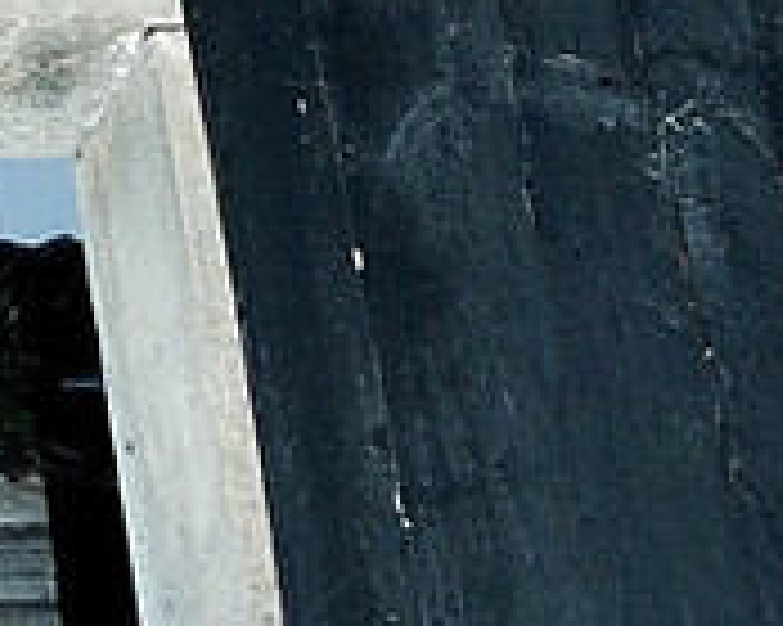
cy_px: 266
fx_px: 4053
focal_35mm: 175
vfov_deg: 8.8
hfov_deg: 9.9
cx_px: -1006
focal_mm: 18
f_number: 4
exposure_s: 1/60
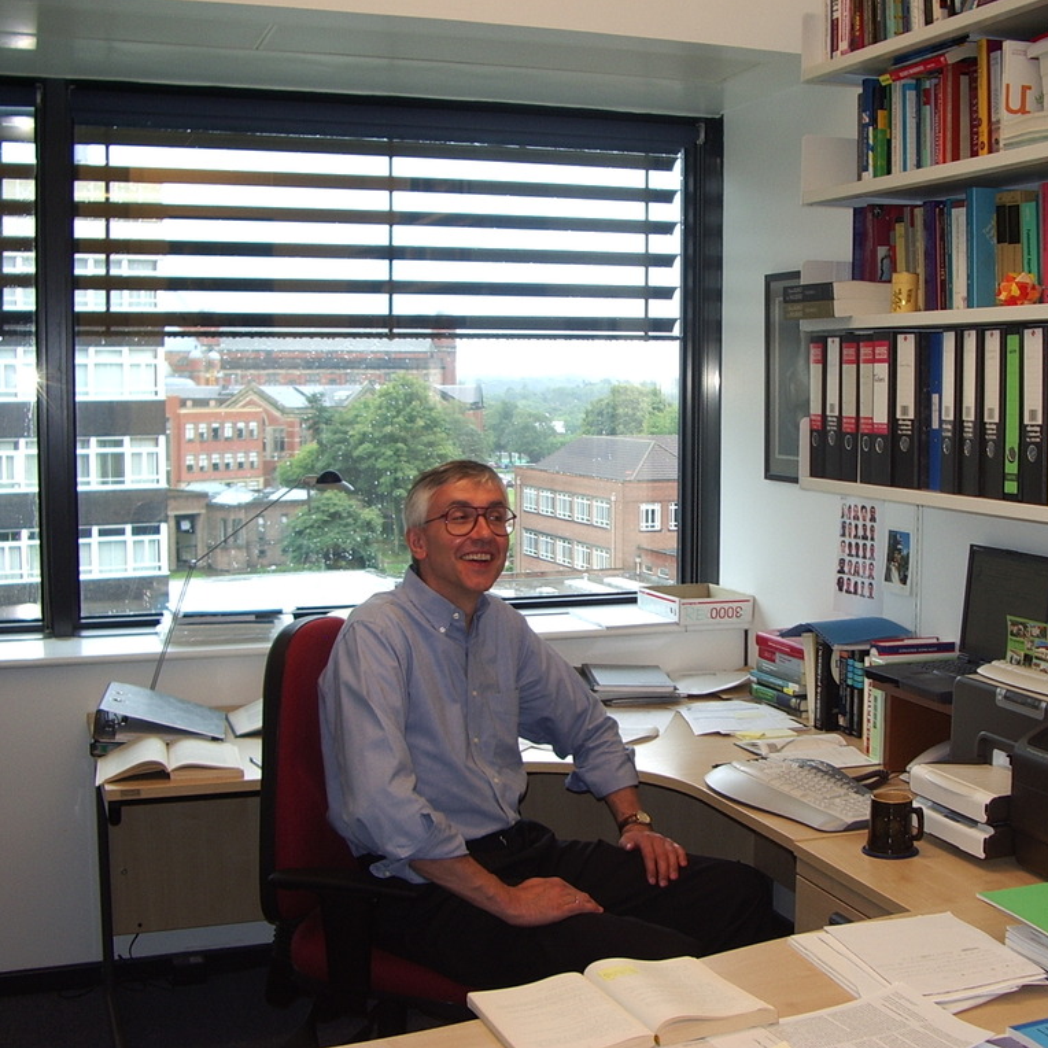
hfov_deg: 37.2
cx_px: 691
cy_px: 523
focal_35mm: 45
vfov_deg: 37.6
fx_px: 1541
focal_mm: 5.8
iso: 50
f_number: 2.6
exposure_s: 1/40
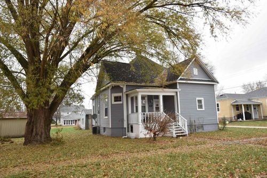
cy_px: 89
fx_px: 178
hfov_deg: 73.7
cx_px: 134
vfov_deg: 53.2
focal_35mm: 24
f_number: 5.3
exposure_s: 1/60
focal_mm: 16
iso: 400
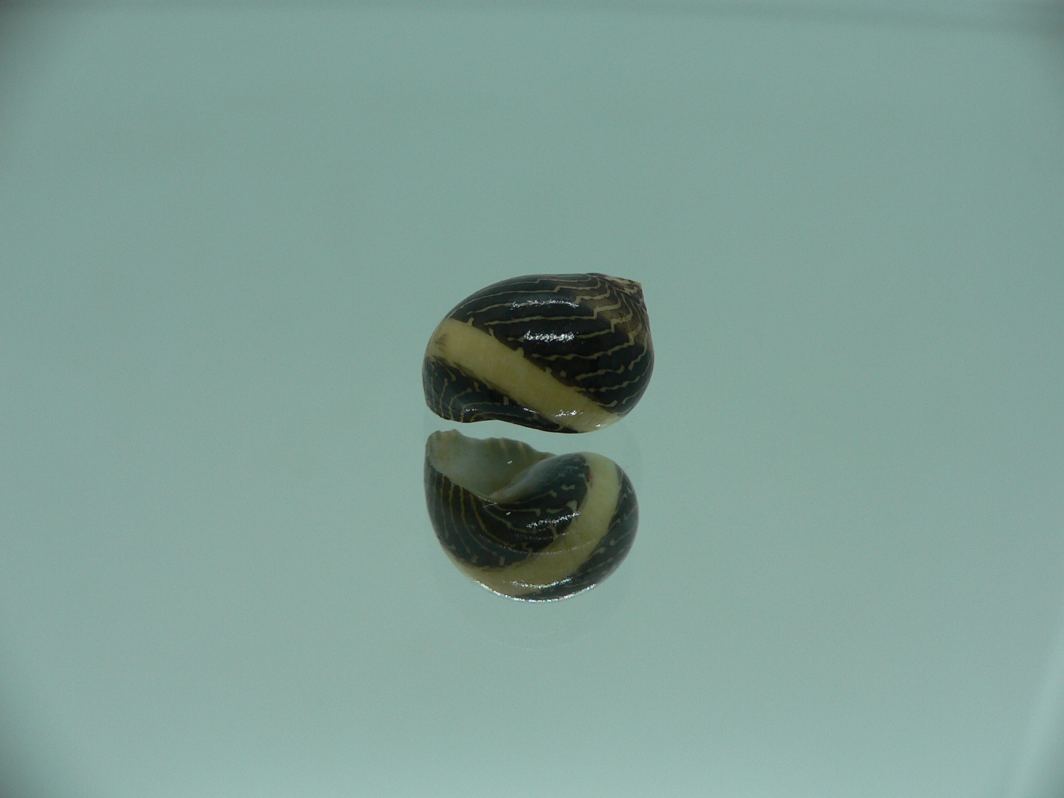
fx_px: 1076
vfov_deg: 40.7
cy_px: 399
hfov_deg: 52.6
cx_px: 532
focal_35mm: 35
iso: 80
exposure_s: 1/80
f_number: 2.8
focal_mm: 4.6
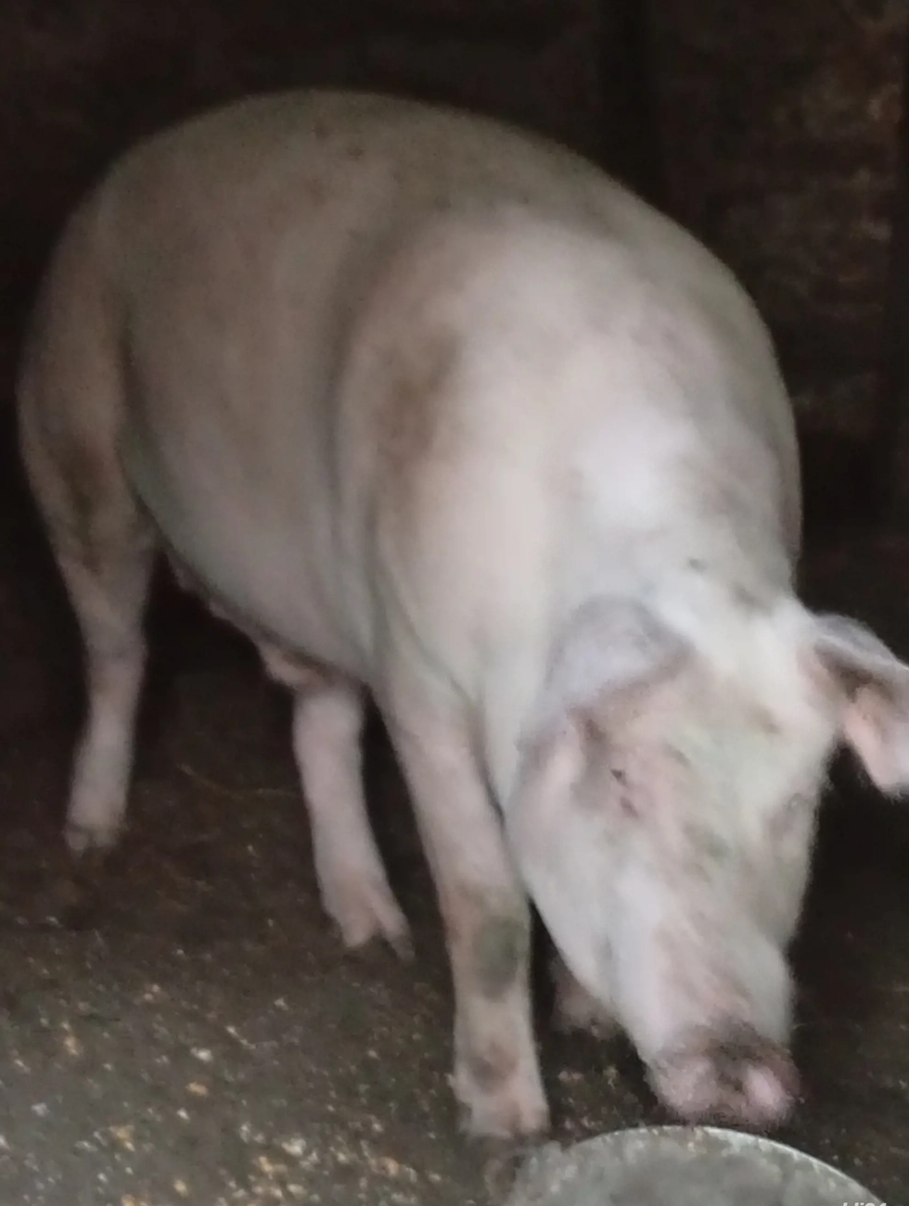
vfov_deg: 19.8
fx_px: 3457
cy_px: 607
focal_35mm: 99
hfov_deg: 15.0
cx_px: 452
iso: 4134
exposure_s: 1/14.3
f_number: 1.8
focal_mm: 3.98
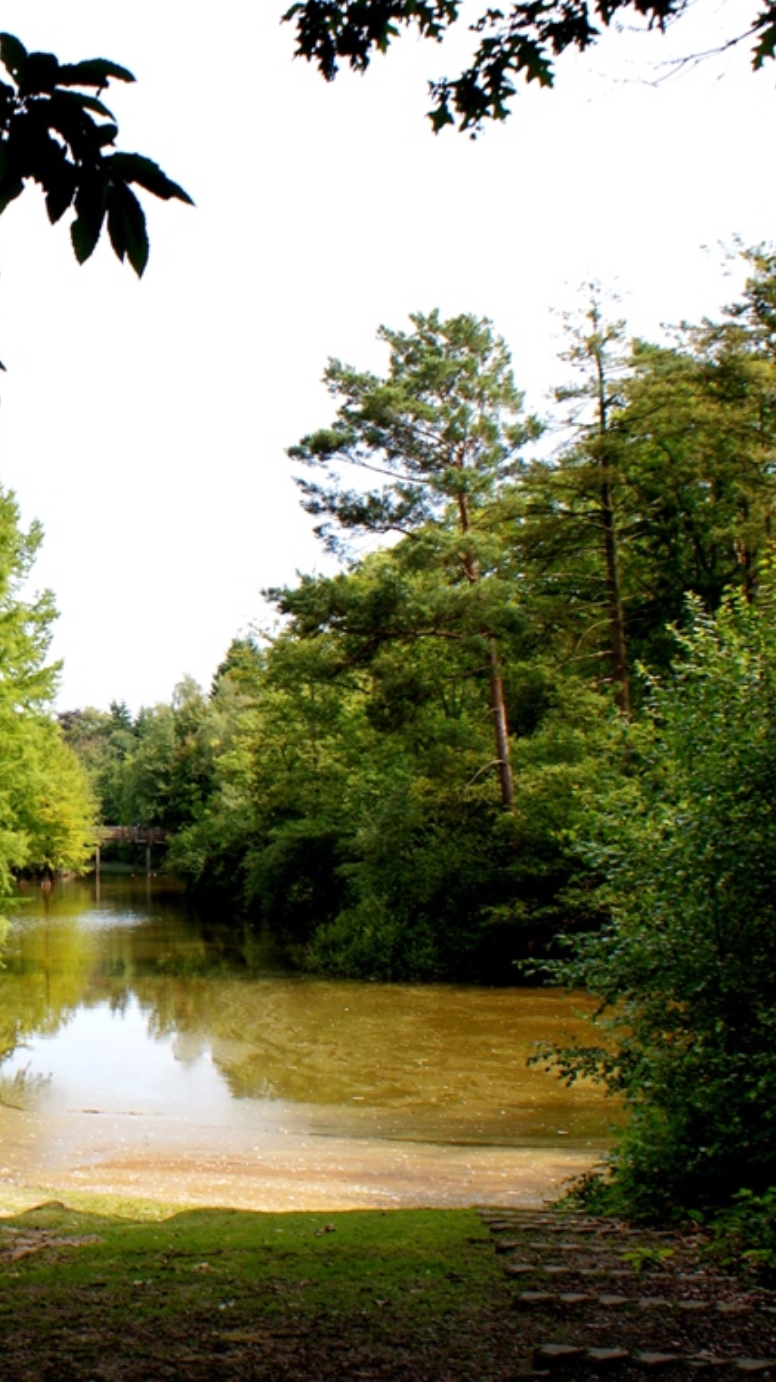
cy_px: 704
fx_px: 1758
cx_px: -47
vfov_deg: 42.9
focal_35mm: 48
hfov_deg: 23.6
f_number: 10
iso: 100
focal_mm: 20
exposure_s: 1/125
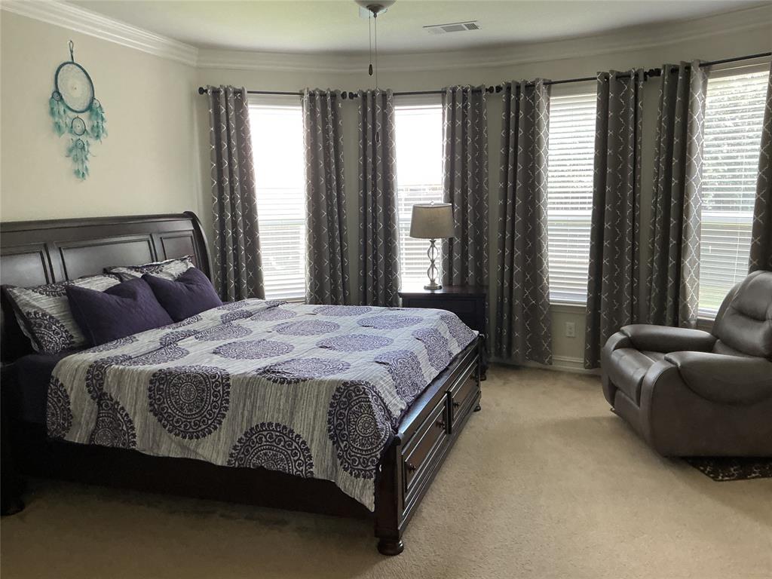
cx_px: 386
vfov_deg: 48.2
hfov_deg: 61.7
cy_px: 290
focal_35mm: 29
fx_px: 647
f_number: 1.8
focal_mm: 3
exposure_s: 1/60
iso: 125
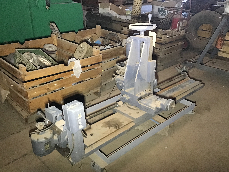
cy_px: 86
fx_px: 212
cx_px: 116
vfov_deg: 44.2
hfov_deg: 56.8
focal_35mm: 32
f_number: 2.4
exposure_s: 1/15
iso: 400
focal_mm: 3.3
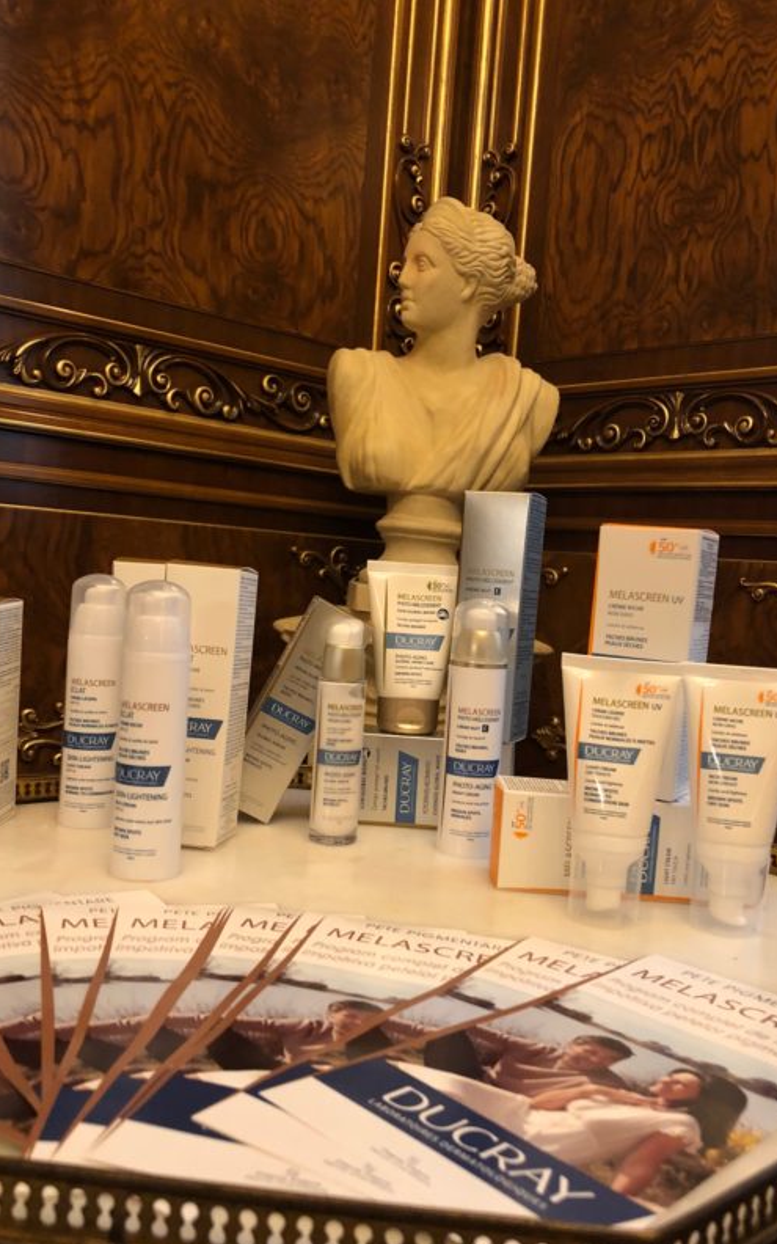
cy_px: 648
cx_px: 370
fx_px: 1050
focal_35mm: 31
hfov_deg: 40.6
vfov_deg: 61.2
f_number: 1.8
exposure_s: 1/11
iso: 100
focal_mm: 3.99
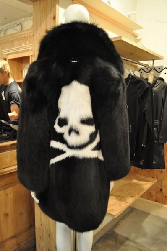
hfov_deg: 43.5
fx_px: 209
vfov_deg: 62.0
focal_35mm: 30
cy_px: 126
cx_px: 84
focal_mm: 20
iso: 1600
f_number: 3.8
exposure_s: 1/25
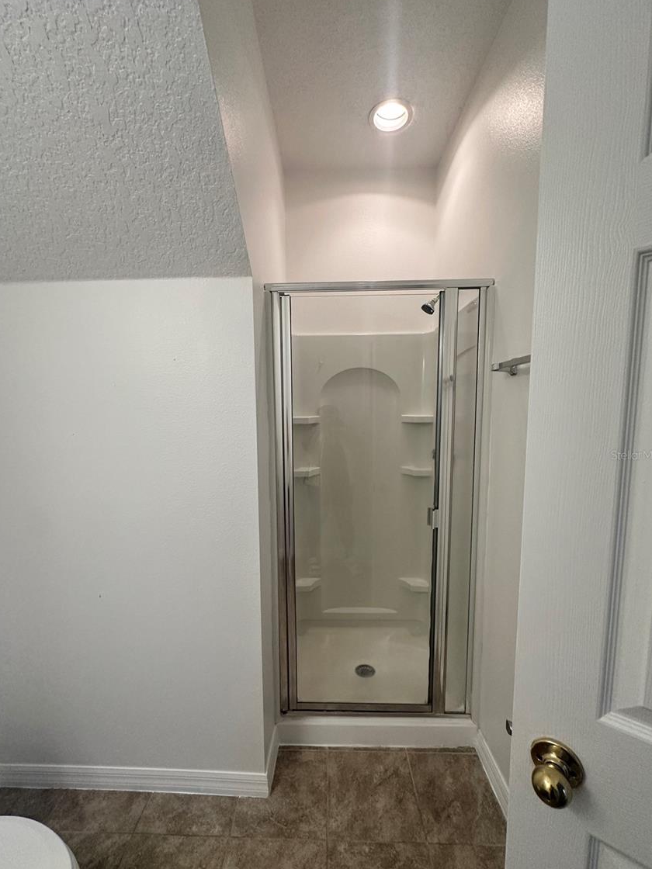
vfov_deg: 98.1
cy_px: 455
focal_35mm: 15
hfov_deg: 81.7
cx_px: 317
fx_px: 377
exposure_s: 1/120
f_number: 2.2
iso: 250
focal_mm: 2.22
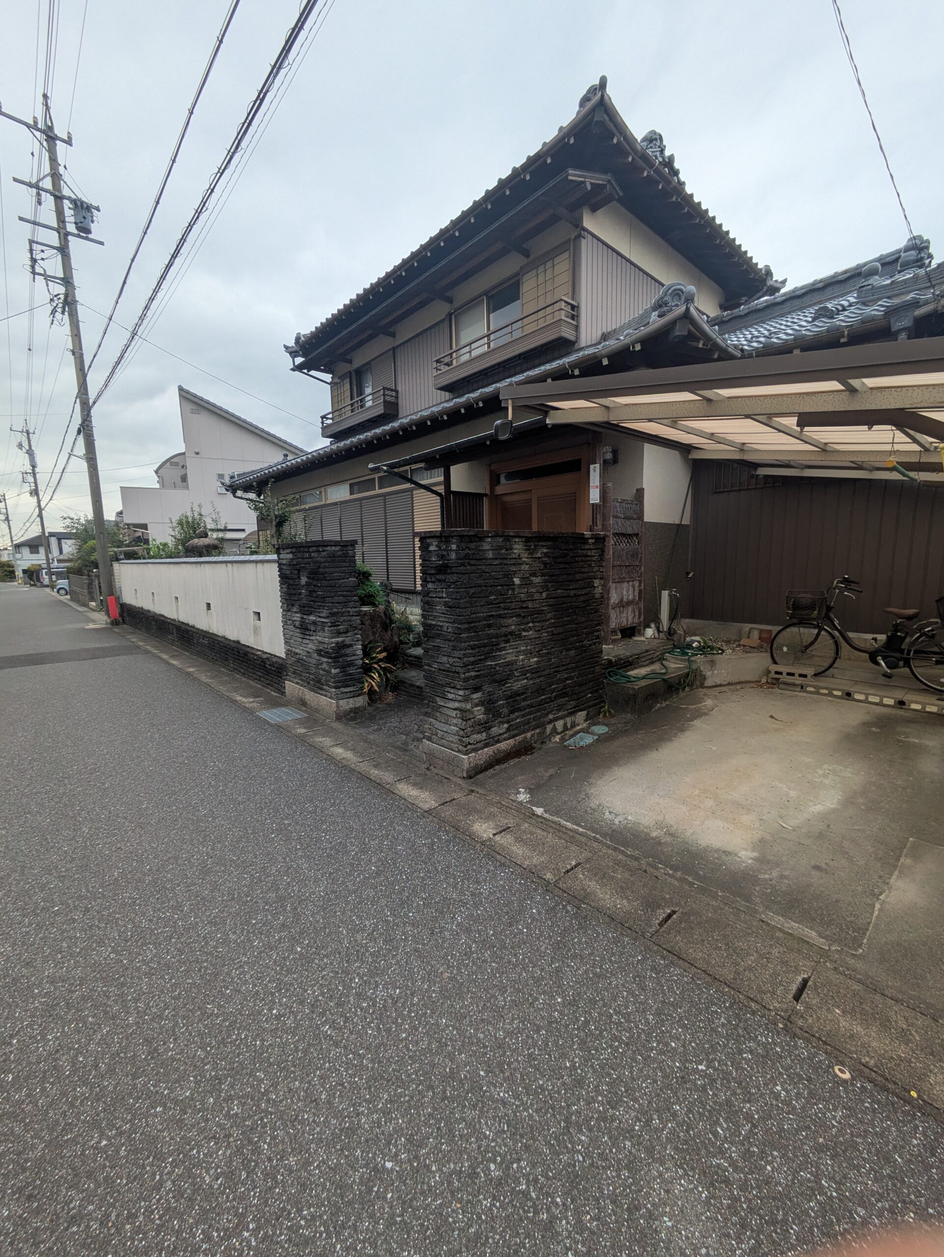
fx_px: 509
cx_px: 472
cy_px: 628
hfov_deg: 85.7
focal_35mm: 14
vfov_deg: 102.0
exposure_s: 1/450
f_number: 2.2
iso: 50
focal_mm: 1.83
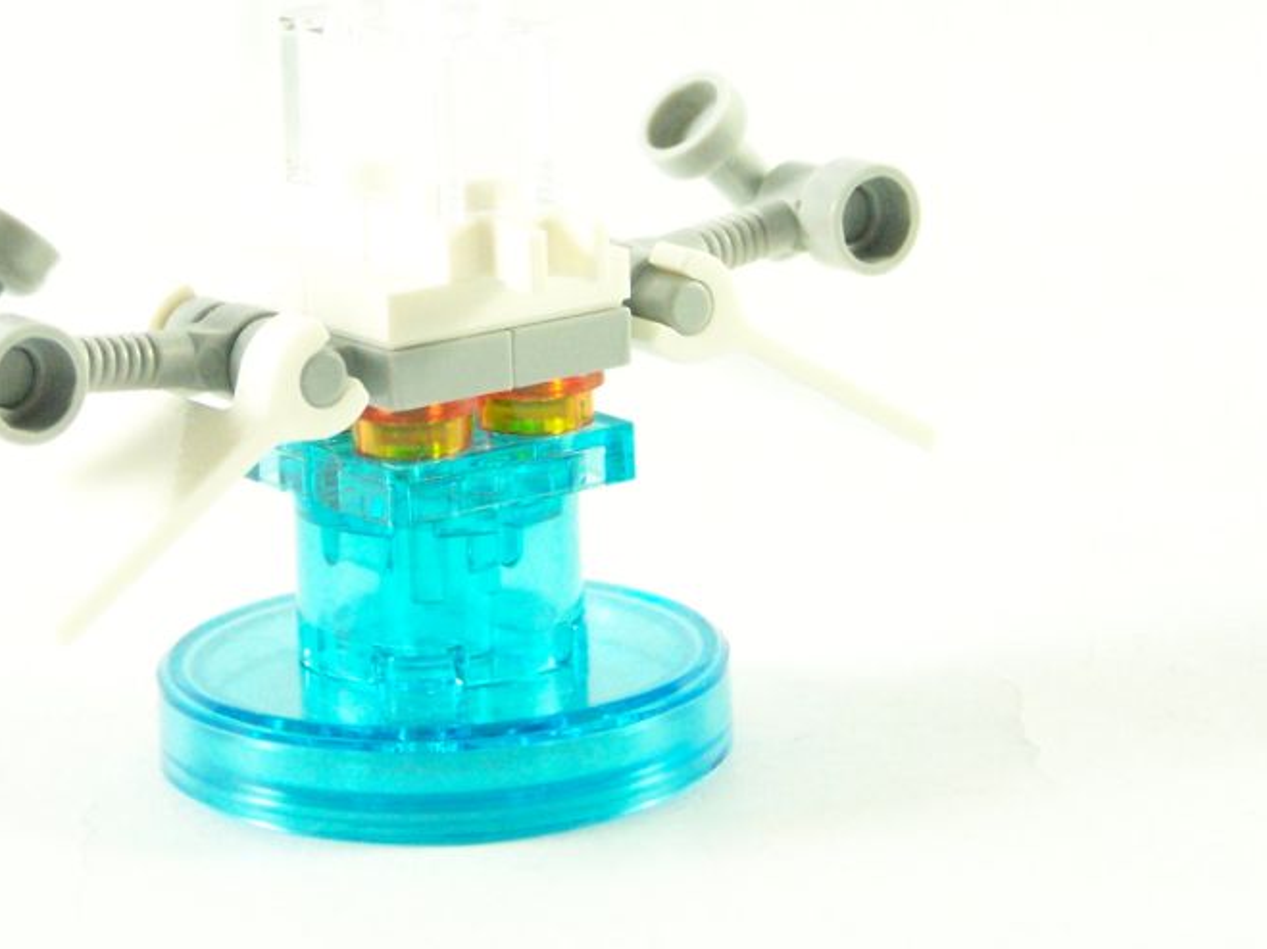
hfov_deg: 13.5
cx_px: 425
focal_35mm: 146
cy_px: 307
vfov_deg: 10.1
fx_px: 5343
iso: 400
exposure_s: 1/60
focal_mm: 15.6
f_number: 3.6
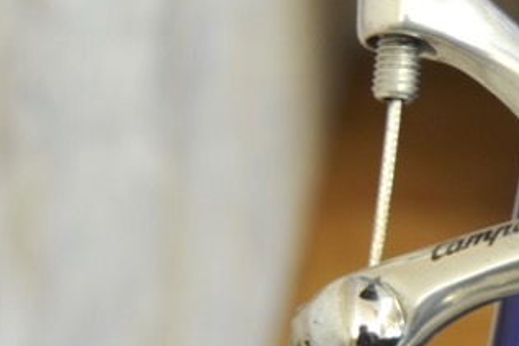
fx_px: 3818
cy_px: 256
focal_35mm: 265
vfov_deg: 5.2
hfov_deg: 7.7
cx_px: 709
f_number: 11
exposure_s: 1/2
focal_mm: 70
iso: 800
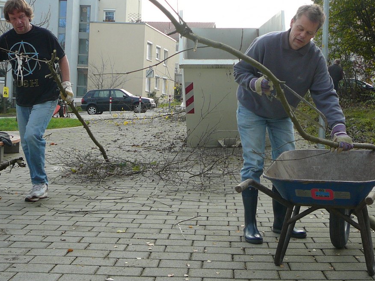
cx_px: 205
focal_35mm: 51
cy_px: 127
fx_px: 553
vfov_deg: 28.6
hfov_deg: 37.4
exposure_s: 1/320
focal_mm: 5.2
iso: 80
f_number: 2.8
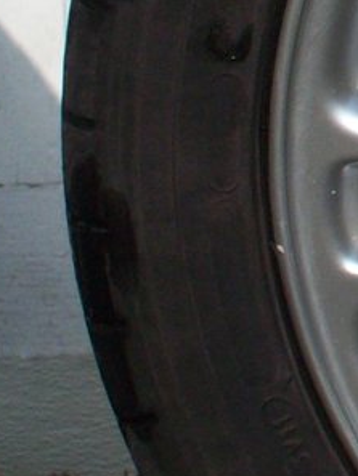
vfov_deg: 4.5
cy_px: 77
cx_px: 891
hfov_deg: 3.4
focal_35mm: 436
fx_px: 6008
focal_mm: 18
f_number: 4.8
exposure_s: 1/697
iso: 80
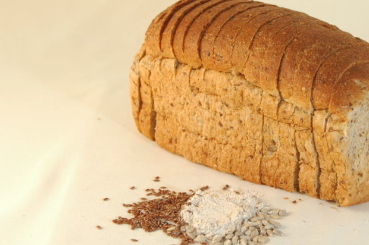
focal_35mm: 121
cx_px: 282
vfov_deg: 11.3
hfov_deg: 16.8
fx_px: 1239
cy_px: 96
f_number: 5.6
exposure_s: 1/100
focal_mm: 50
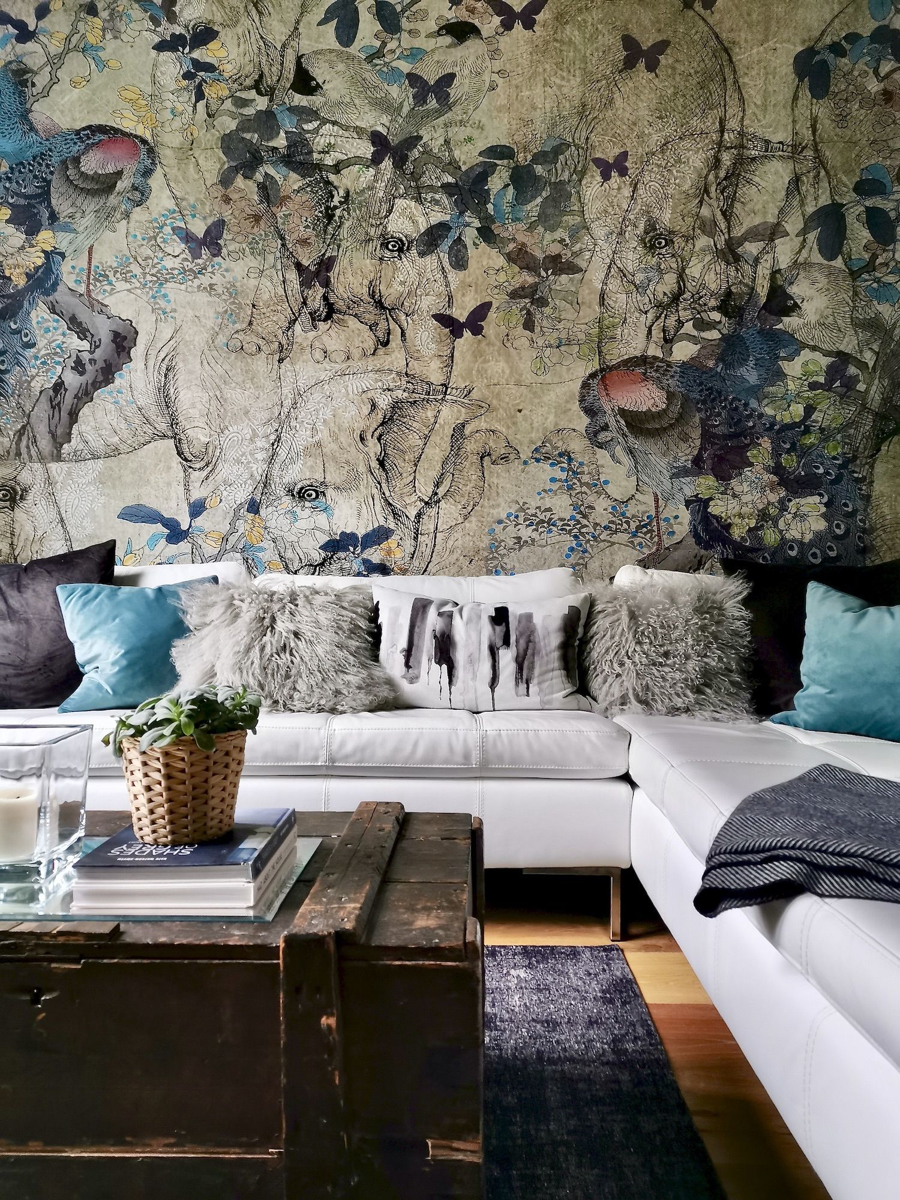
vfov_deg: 65.3
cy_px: 600
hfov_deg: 51.4
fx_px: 936
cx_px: 450
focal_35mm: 27
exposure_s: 1/33.3
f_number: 1.8
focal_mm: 5.58
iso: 400
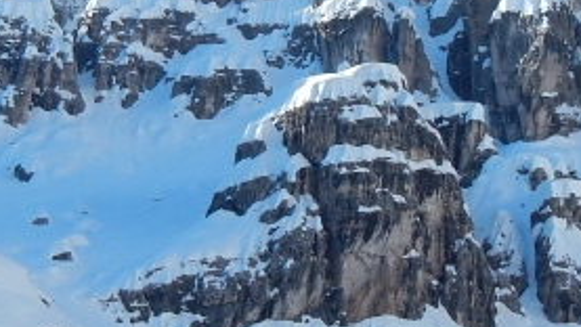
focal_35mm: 157
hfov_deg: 13.7
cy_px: -15
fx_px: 2419
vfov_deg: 7.7
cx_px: 222
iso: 125
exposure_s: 1/800
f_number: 4
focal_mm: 7
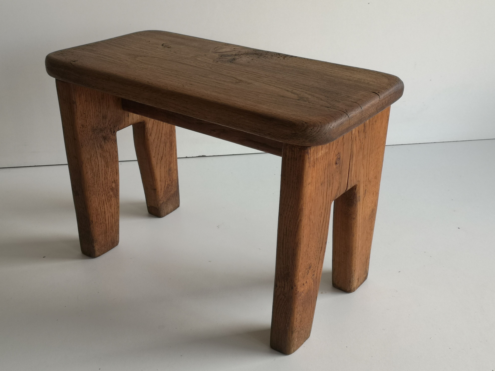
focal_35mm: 42
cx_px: 248
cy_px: 186
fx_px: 601
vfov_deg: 34.3
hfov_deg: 44.8
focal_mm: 3.95
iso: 50
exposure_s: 1/111
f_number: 1.8
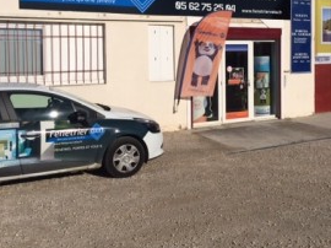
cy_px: 69
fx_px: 411
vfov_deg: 33.0
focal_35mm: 43
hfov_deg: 43.7
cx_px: 192
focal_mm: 4.15
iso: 40
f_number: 2.2
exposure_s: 1/8264
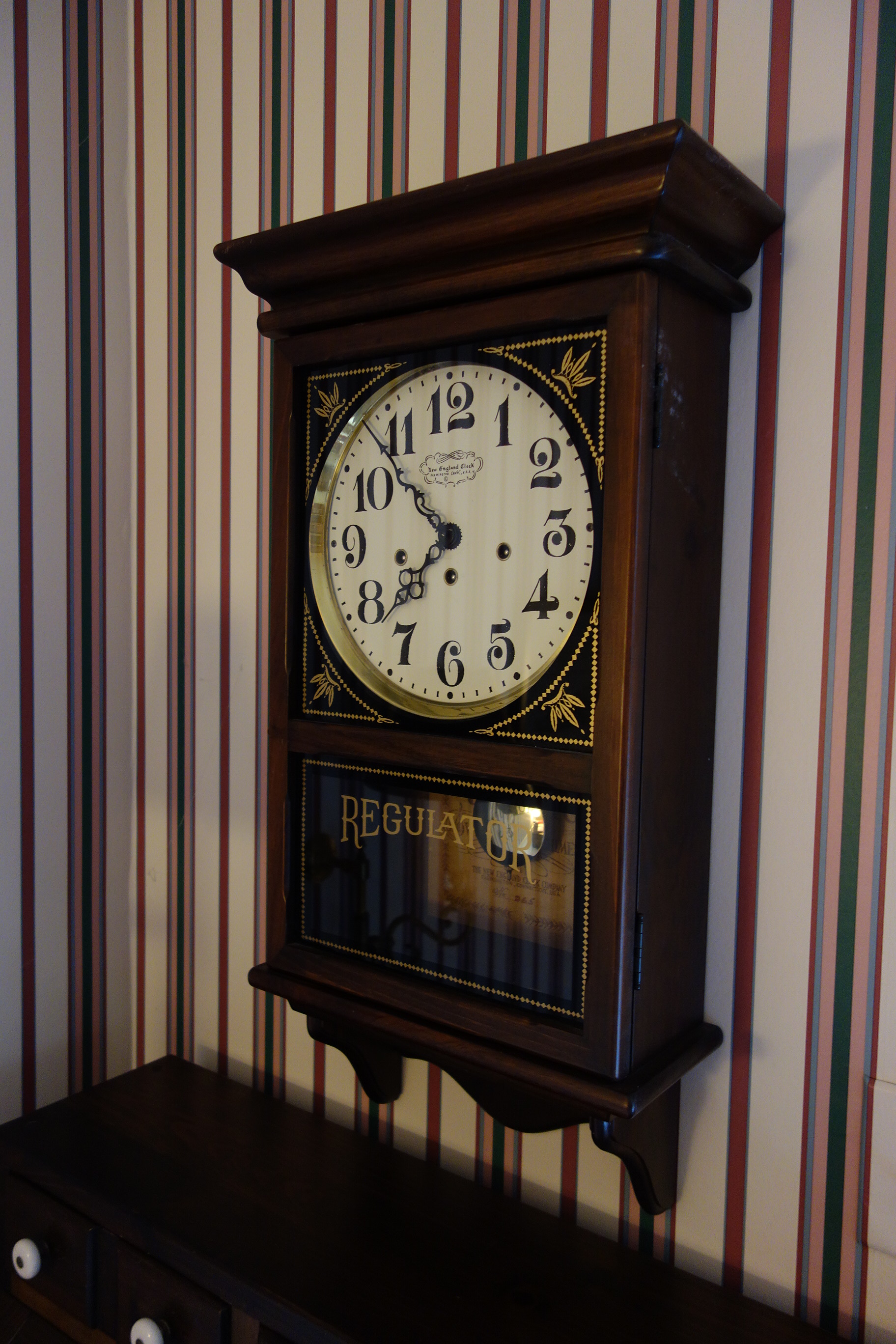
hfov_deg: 46.4
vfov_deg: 65.5
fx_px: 1045
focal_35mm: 28
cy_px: 672
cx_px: 448
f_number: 1.8
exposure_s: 1/30
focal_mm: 10.4
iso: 400
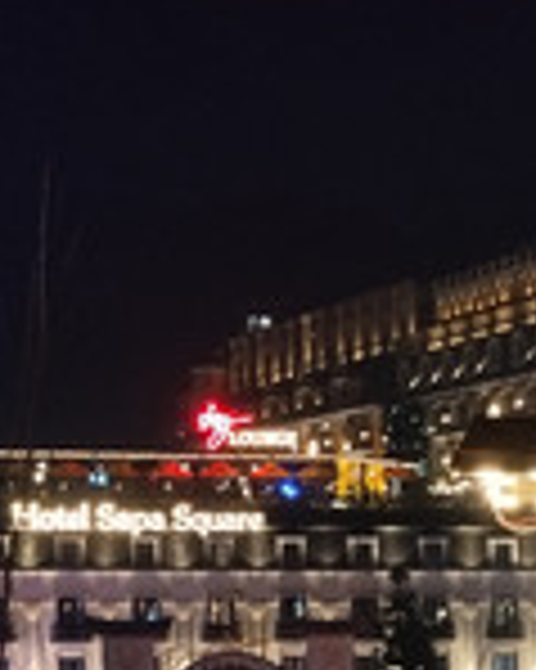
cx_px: 653
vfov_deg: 19.3
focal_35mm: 95
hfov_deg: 15.5
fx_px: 1886
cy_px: 744
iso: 250
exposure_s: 1/25
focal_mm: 4.22
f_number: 1.8
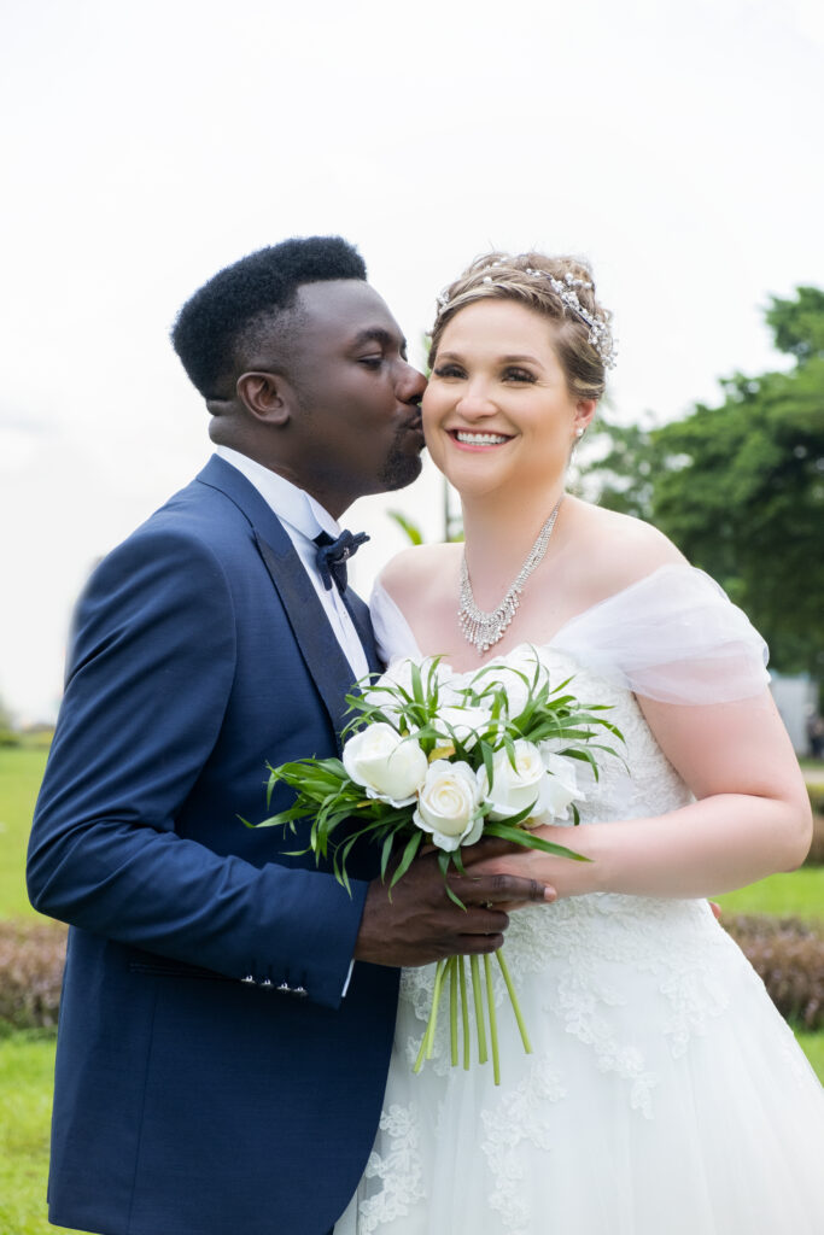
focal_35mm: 83
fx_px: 2848
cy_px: 618
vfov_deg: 24.5
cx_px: 412
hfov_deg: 16.5
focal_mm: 55
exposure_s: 1/2000
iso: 800
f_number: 4
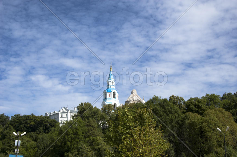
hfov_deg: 37.9
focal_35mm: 52
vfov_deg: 25.7
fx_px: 345
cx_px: 118
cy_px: 78
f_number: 11
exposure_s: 1/800
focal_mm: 35
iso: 450
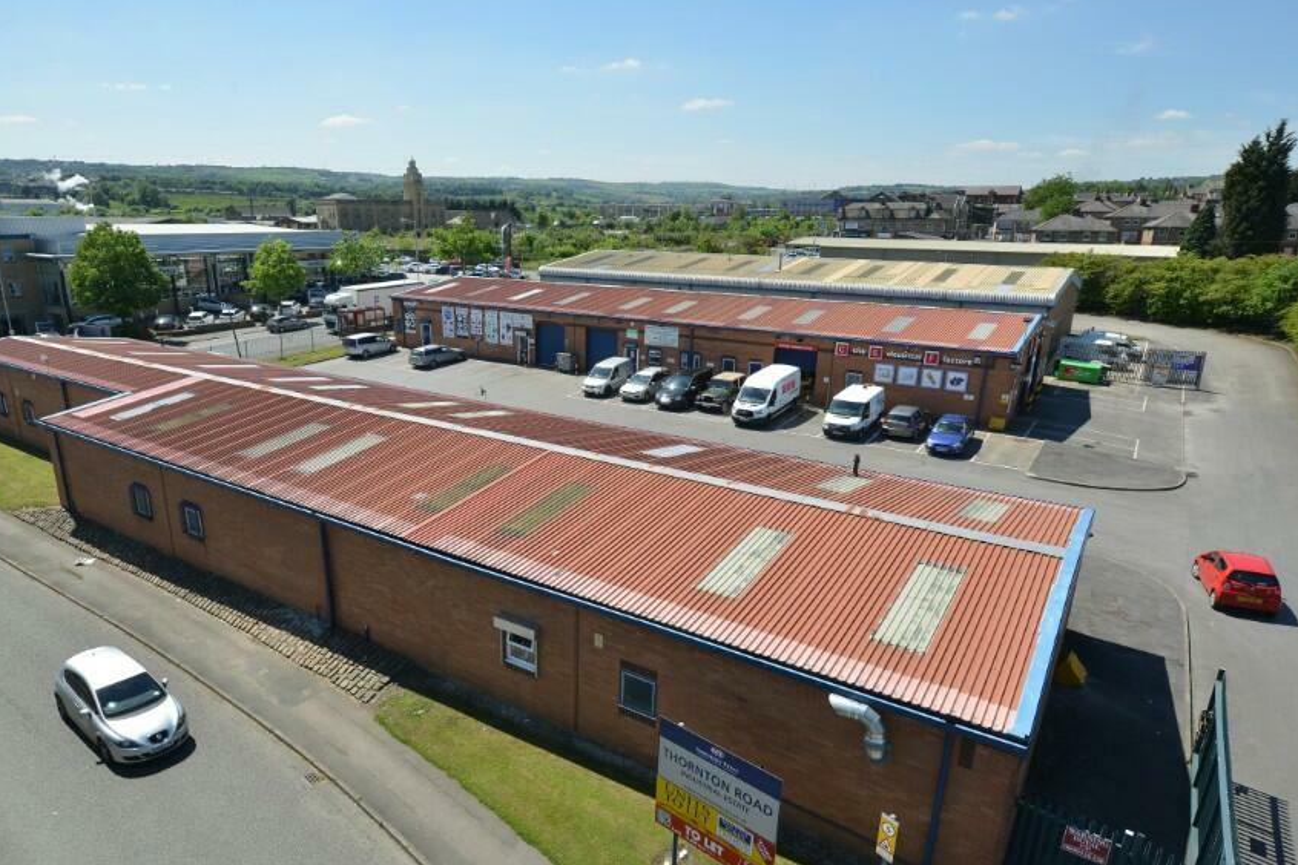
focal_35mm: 23
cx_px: 575
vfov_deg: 55.0
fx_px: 829
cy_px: 482
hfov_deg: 75.8
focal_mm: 19
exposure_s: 1/200
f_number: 8
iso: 100
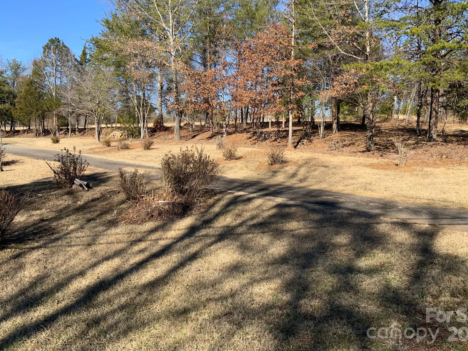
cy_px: 161
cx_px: 251
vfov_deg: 44.1
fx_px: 433
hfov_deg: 56.8
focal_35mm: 32
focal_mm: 3
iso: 16
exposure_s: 1/1121
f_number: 1.8
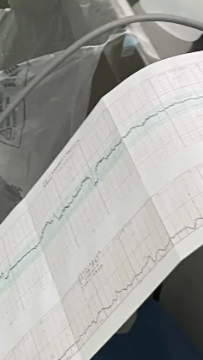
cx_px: -84
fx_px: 928
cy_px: 269
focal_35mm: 97
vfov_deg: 21.8
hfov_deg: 12.0
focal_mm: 4.2
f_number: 1.6
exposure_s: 1/25
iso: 500
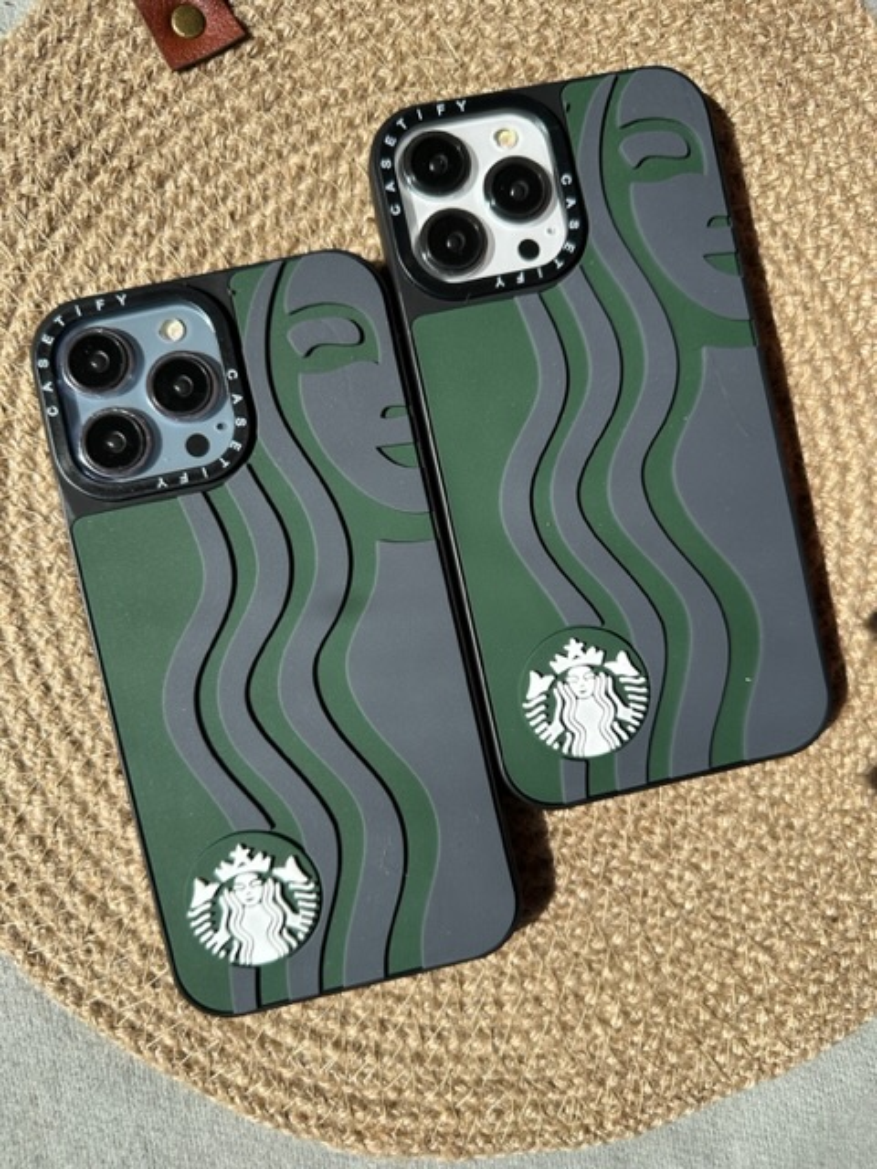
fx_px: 811
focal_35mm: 24
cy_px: 584
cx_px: 438
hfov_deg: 56.8
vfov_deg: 71.6
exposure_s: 1/3472
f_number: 1.78
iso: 80
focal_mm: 6.86
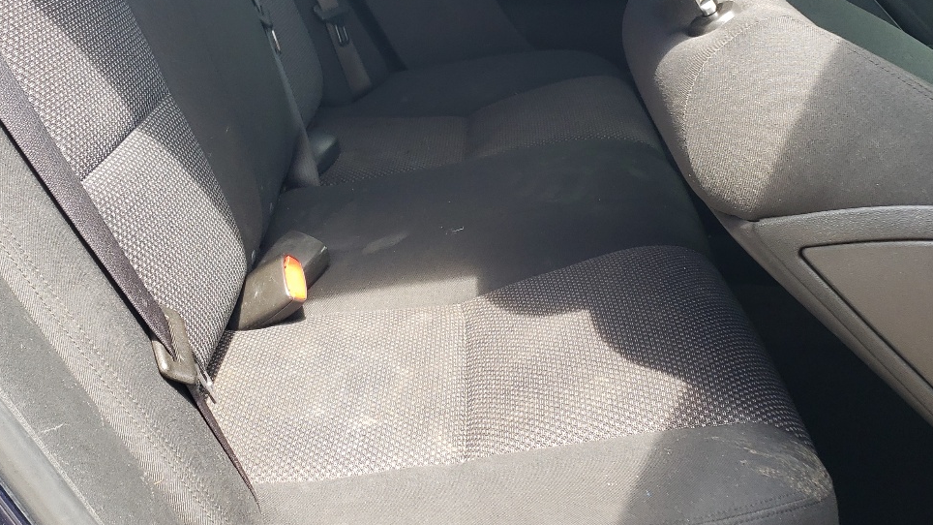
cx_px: 524
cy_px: 86
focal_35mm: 47
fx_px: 1163
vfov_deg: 24.9
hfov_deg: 43.6
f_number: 1.5
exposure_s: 1/156
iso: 50
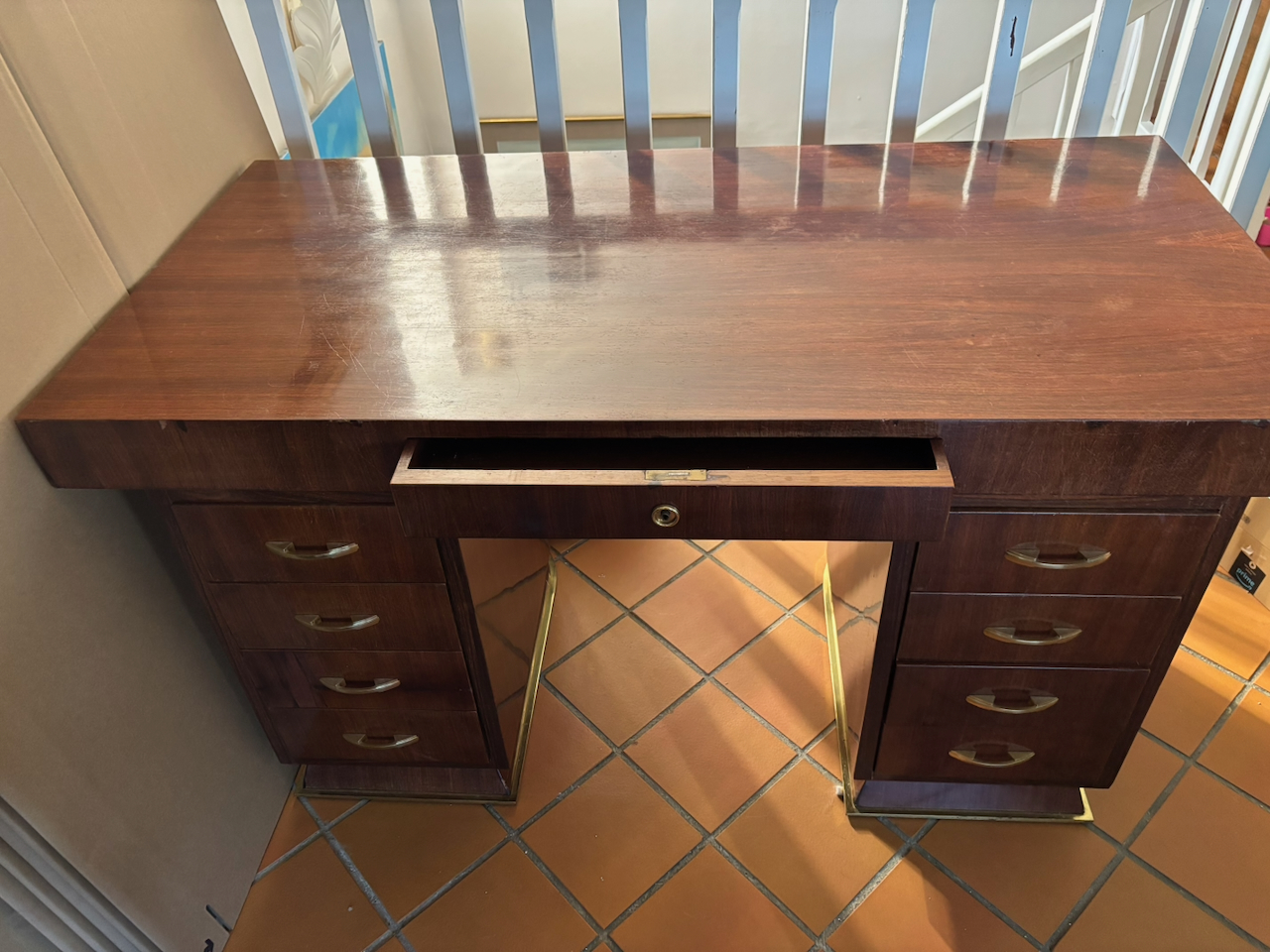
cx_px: 635
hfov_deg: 67.3
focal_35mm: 26
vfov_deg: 53.1
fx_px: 954
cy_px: 476
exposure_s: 1/60
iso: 400
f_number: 1.6
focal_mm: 5.96
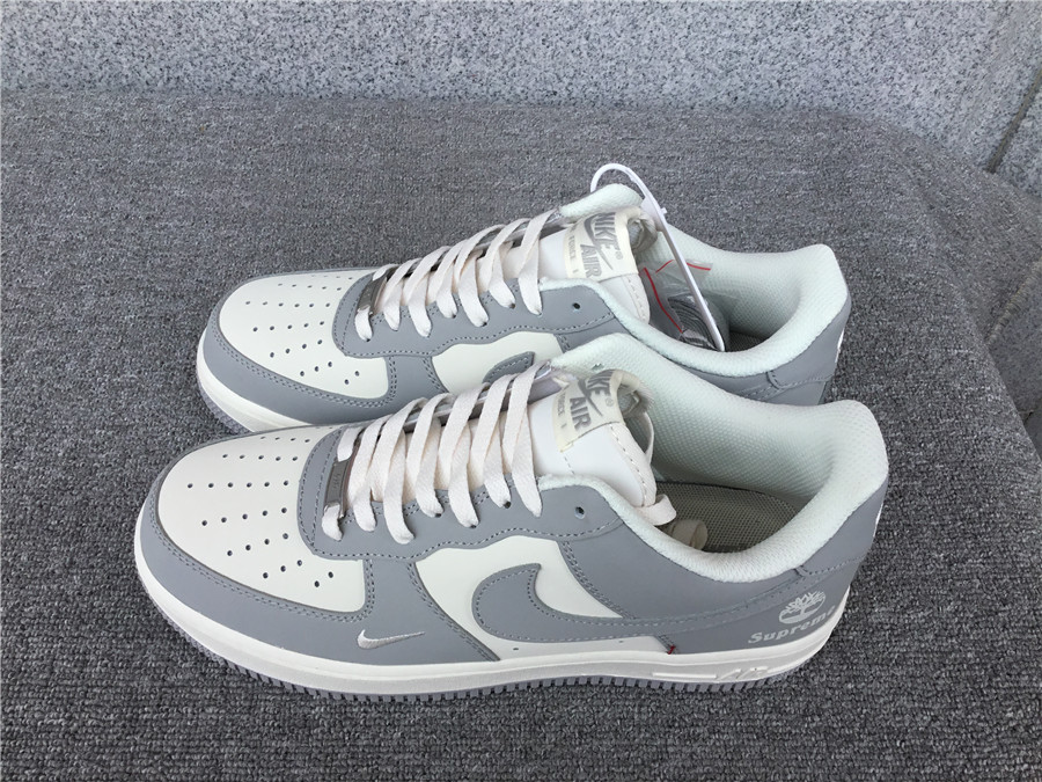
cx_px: 521
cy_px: 391
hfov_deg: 58.4
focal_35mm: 31
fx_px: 933
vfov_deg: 45.4
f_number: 2.4
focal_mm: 3.3
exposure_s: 1/604
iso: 25
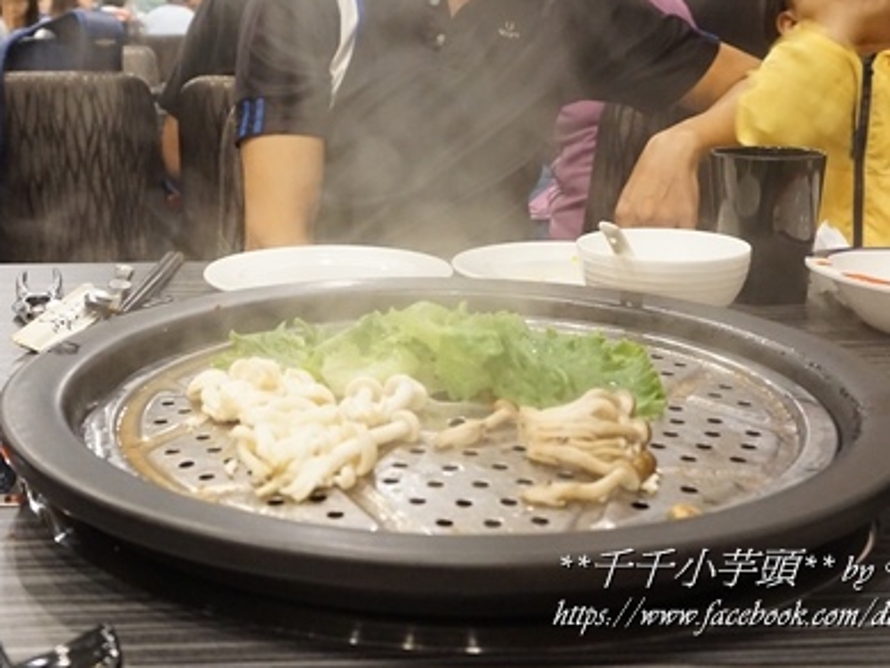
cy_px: 212
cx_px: 341
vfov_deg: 31.2
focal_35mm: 46
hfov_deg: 41.0
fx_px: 1183
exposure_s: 1/40
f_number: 5
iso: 3200
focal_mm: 20
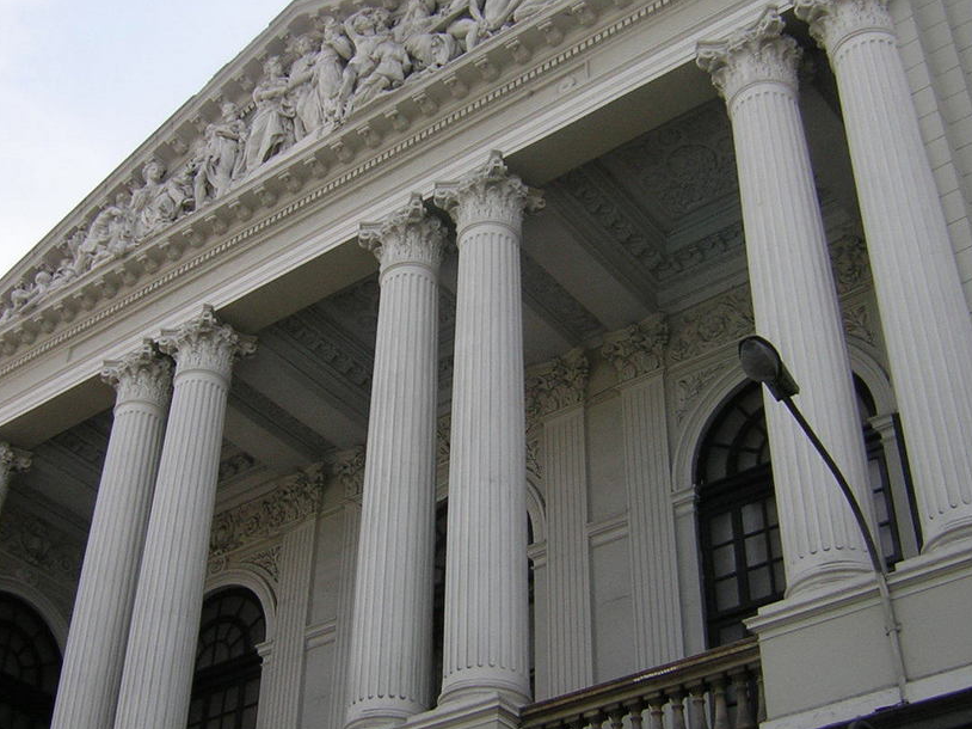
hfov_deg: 36.8
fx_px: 1460
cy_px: 332
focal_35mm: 52
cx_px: 445
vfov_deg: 28.0
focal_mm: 5.6
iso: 50
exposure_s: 1/165
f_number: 5.6
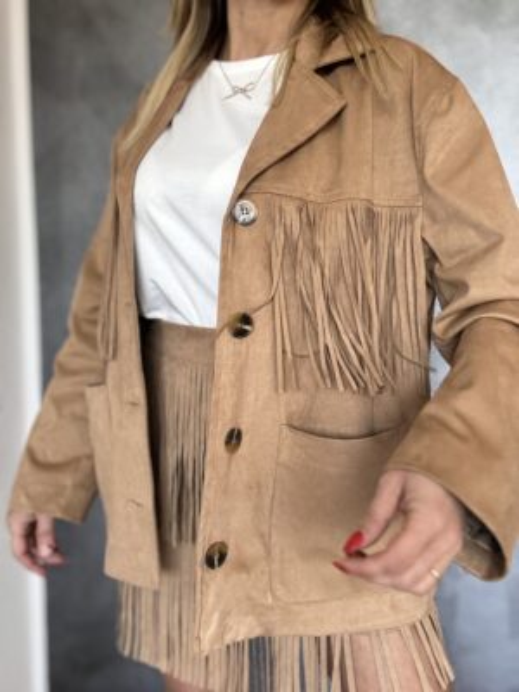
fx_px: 600
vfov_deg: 60.0
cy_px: 346
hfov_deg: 46.8
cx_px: 260
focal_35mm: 30
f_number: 1.9
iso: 125
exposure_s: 1/60
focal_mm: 2.69
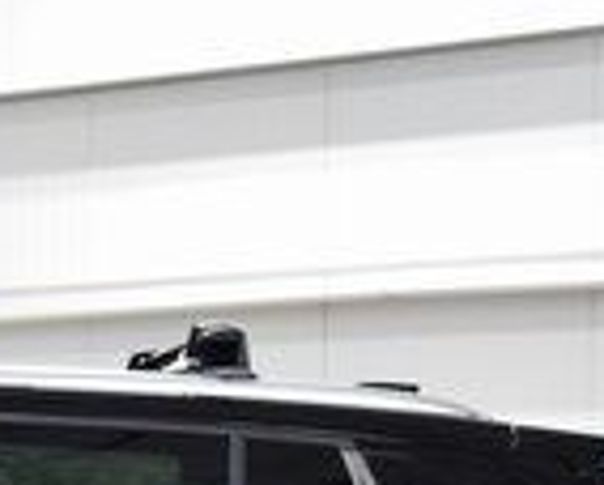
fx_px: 3634
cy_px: 708
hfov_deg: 9.3
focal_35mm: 203
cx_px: -259
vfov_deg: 7.5
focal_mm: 32
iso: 1600
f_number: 5
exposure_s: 1/60
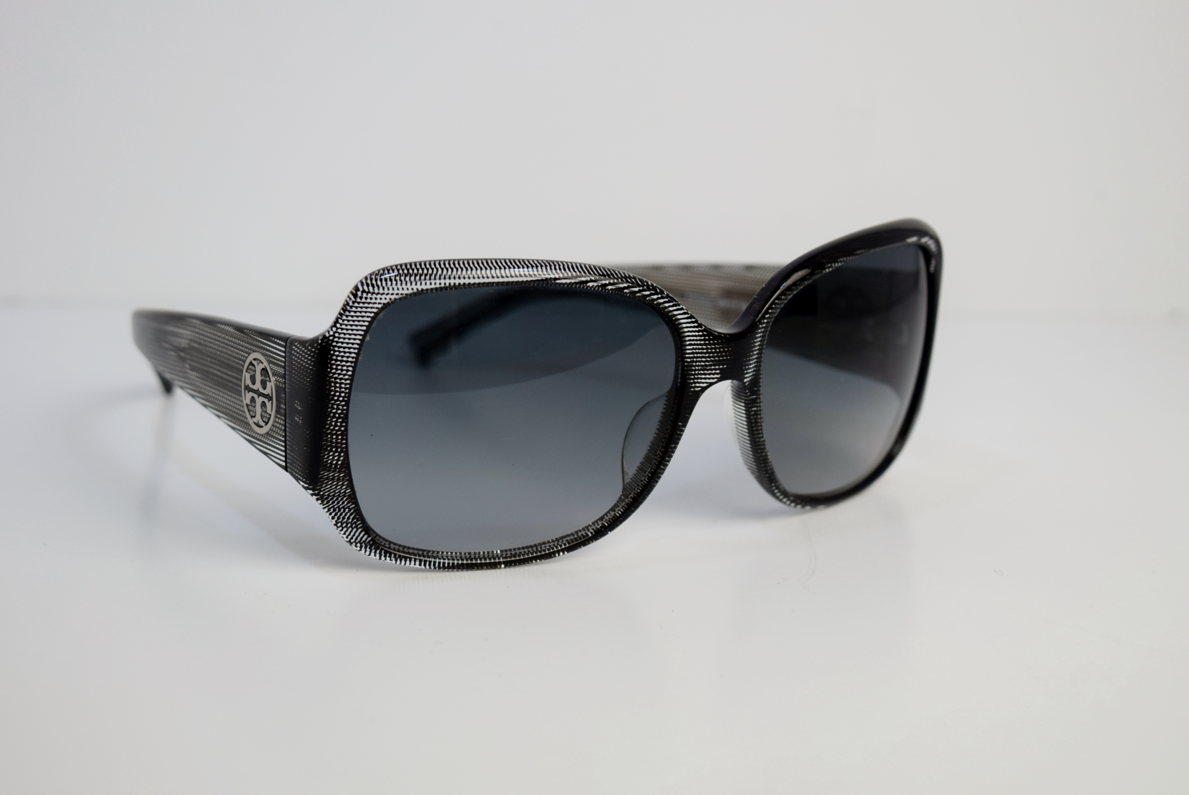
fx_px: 2082
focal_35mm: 63
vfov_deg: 21.6
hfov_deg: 31.9
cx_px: 594
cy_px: 398
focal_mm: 42
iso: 400
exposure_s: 1/160
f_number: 6.3
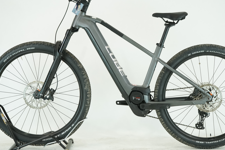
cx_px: 122
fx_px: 462
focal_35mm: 74
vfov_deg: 18.4
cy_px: 62
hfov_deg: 27.3
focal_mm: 59
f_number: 5.6
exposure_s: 1/200
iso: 1600
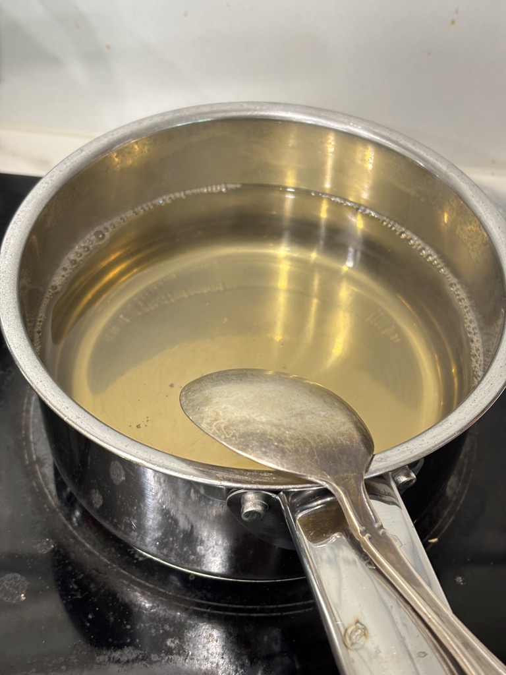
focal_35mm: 52
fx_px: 1013
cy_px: 338
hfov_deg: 28.0
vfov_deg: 36.8
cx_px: 253
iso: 125
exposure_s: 1/33
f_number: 1.6
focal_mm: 5.96
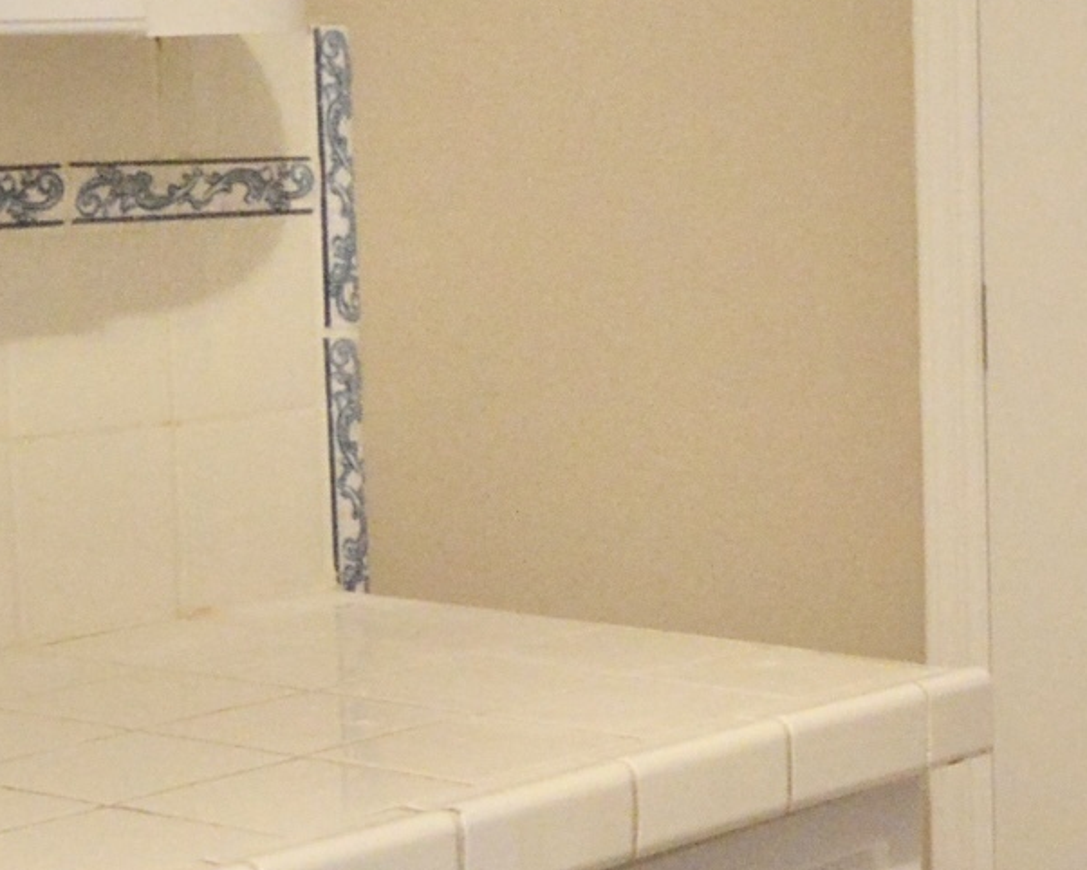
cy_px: 579
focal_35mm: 105
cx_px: 1289
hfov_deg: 17.4
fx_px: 3390
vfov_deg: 14.6
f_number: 4
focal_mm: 15
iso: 3200
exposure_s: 1/30
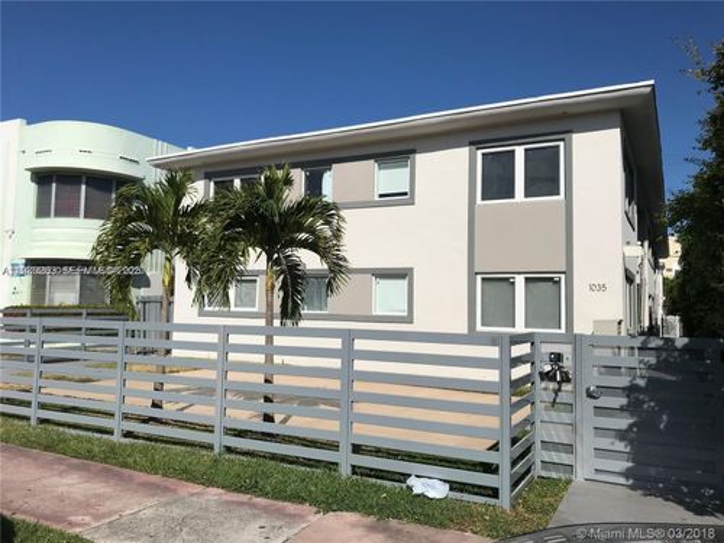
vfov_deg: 49.7
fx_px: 586
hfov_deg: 63.4
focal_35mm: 28
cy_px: 272
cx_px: 362
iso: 25
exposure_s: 1/6410
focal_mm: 3.99
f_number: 1.8
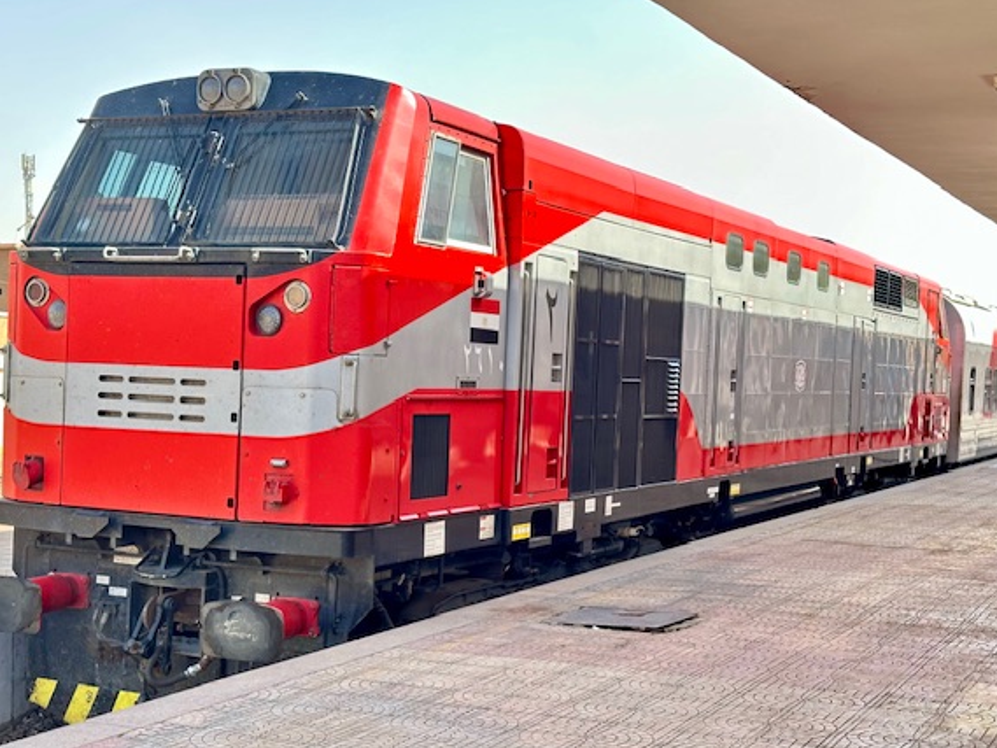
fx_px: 1556
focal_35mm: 54
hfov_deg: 35.5
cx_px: 445
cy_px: 401
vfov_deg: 27.0
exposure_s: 1/426
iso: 64
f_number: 1.78
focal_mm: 6.86
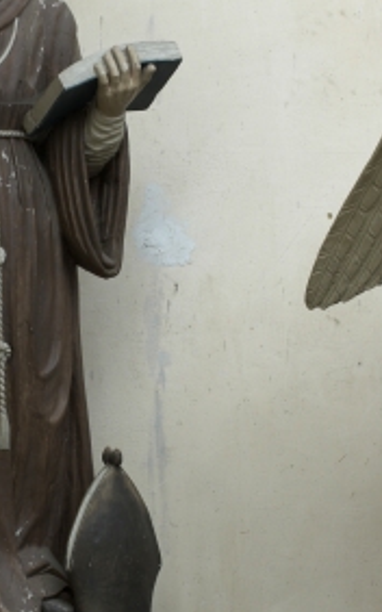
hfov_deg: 4.6
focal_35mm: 284
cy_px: 323
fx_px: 4735
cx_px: 31
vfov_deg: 7.4
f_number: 8
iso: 200
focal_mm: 102
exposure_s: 1/50
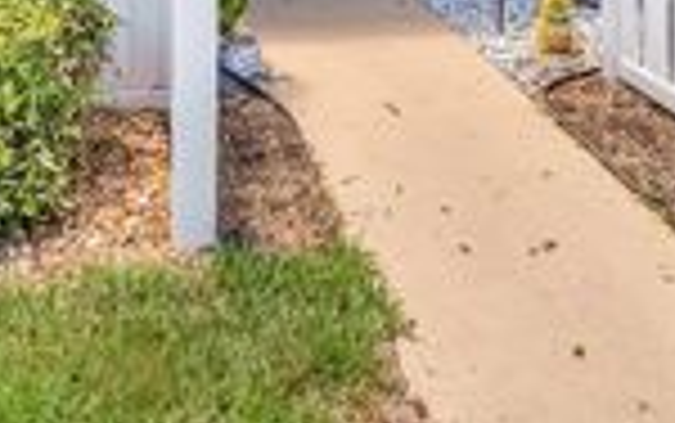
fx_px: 939
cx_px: 378
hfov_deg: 39.5
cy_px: -263
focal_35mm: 51
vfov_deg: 20.5
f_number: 8
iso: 1100
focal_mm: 10
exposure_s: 1/1250
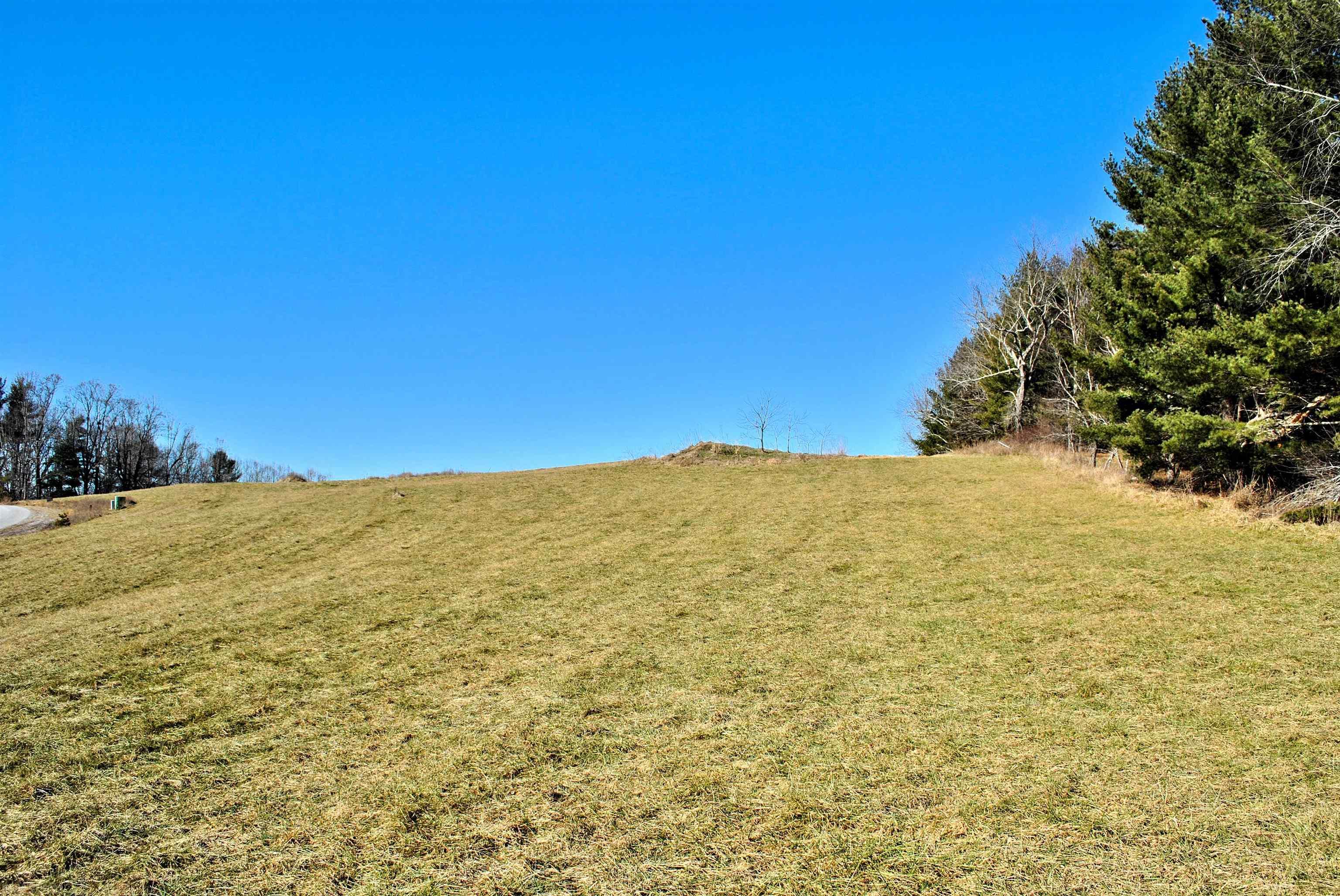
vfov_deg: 48.0
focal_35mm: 27
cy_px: 448
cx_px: 670
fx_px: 1006
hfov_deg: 67.3
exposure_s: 1/250
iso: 100
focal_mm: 18
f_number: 8
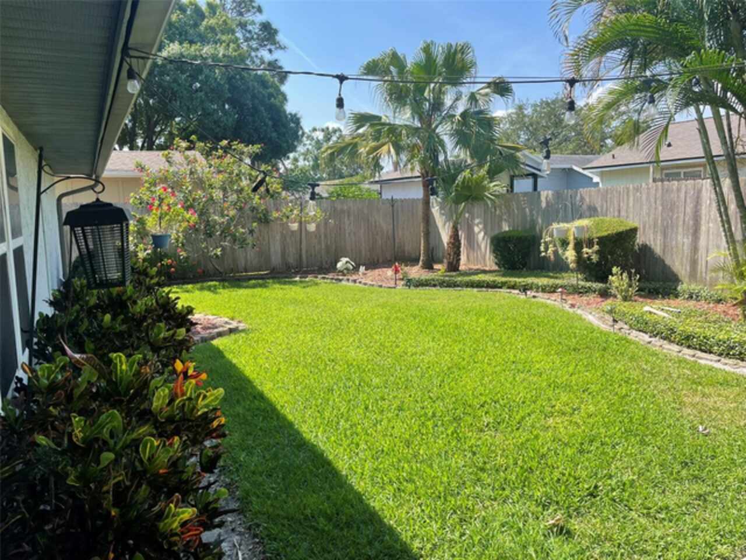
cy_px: 280
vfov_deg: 53.1
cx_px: 373
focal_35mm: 26
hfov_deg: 67.3
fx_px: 560
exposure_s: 1/1304
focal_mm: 4.2
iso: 32
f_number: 1.6
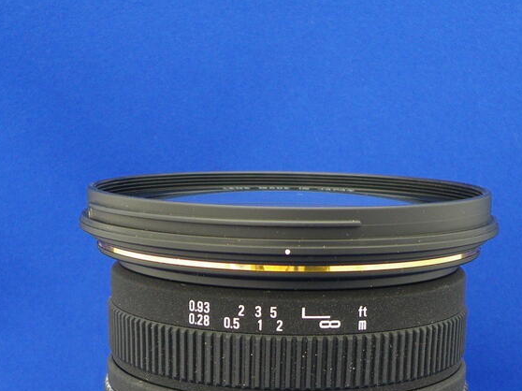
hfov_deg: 27.4
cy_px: 412
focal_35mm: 71
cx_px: 285
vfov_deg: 19.9
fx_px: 1070
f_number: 2.8
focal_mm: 5.8
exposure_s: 1/4
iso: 64
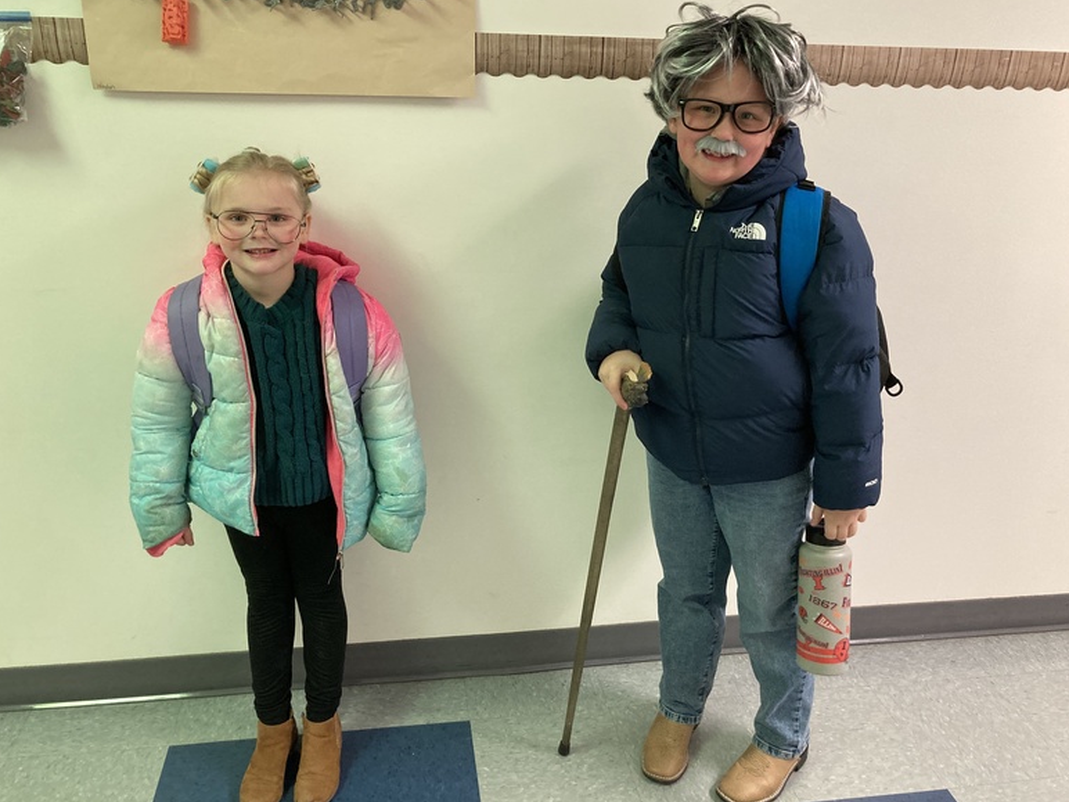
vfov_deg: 48.2
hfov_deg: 61.7
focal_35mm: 29
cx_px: 522
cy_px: 389
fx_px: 896
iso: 250
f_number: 1.8
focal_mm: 3.99
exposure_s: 1/60
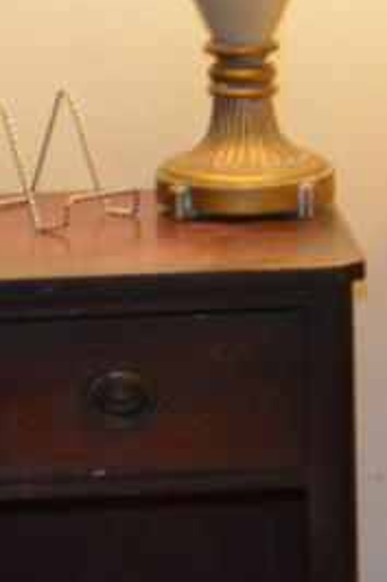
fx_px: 7104
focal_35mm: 440
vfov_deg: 4.7
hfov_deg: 3.1
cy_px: -31
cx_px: 429
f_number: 4.2
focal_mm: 26
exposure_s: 1/15
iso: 450
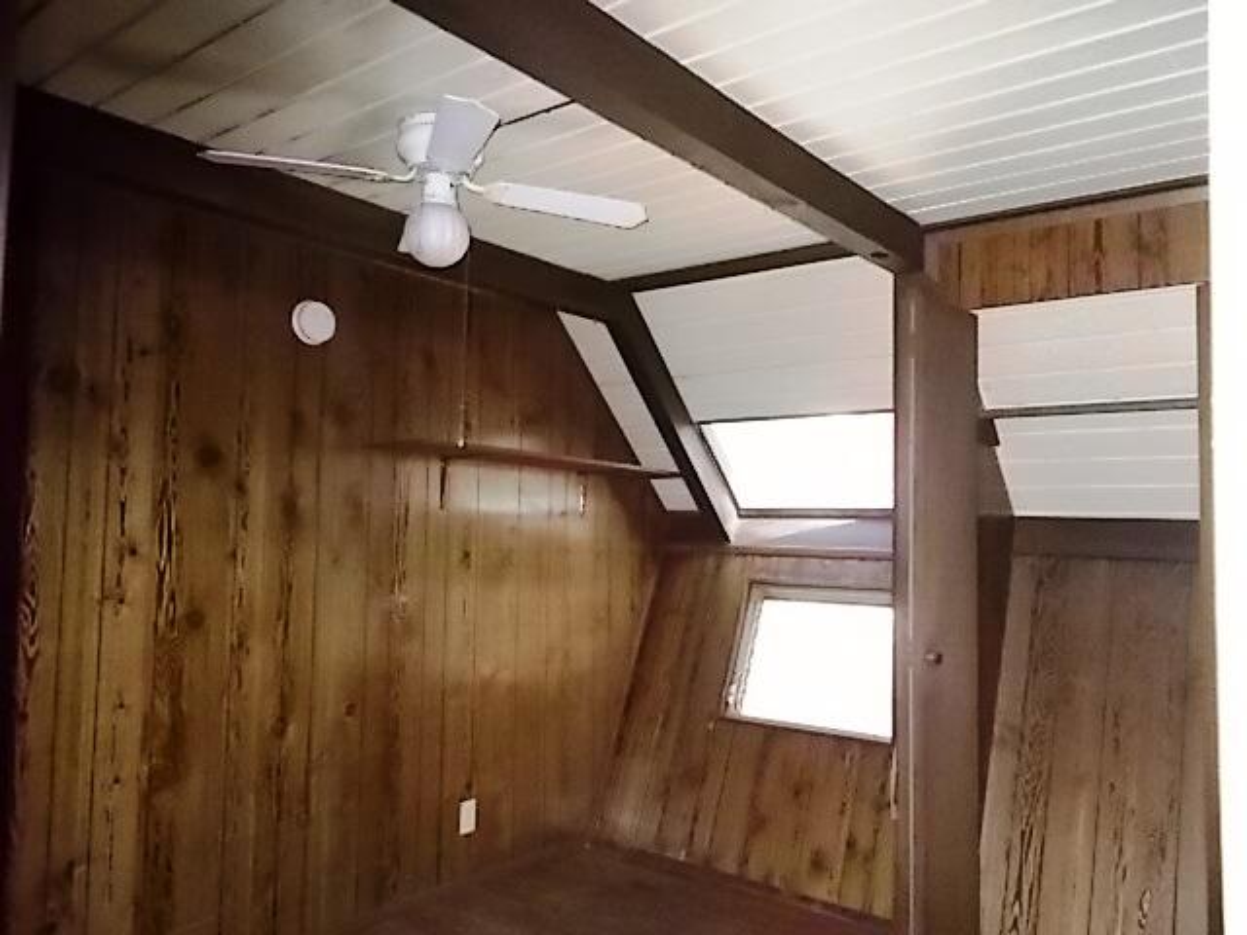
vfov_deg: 53.1
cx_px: 624
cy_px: 468
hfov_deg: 67.3
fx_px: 937
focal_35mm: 26
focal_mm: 4.6
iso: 500
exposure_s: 1/25
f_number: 3.2
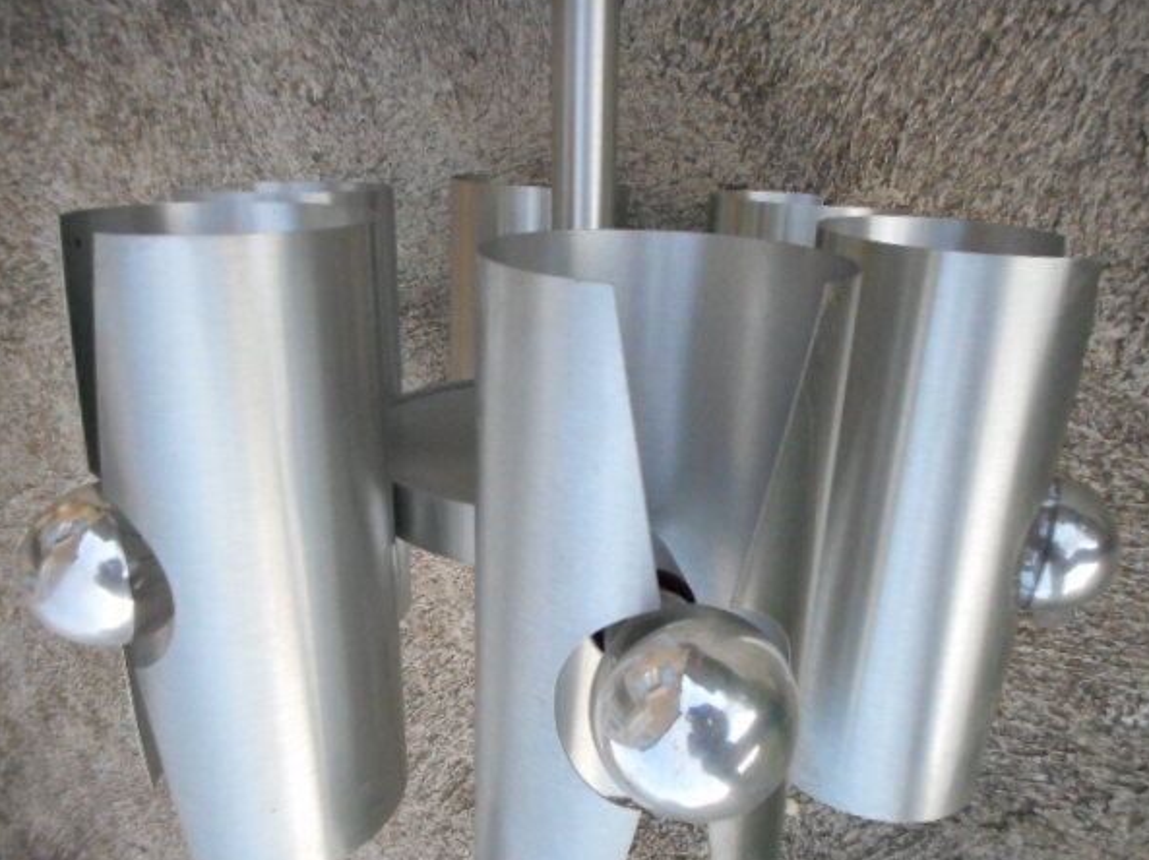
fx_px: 896
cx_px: 583
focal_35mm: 27
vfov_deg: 51.3
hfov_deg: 65.4
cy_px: 442
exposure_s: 1/250
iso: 800
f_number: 3.7
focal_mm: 4.5
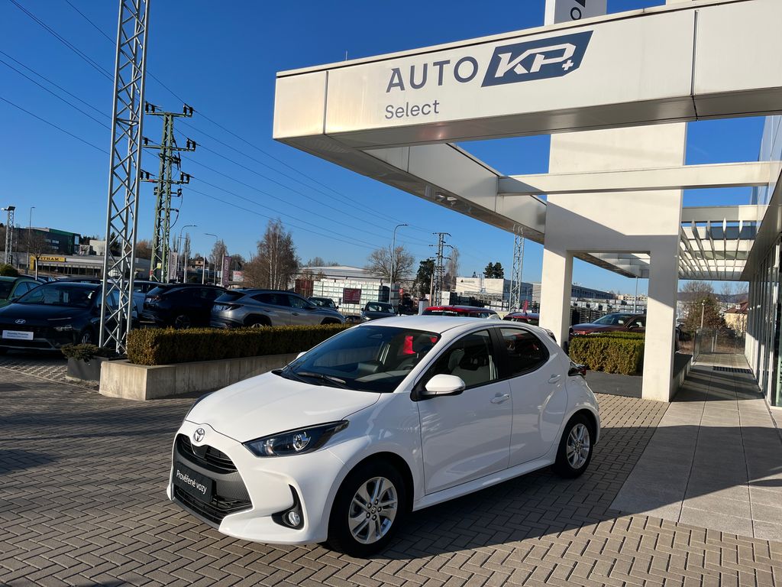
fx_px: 587
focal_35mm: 26
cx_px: 391
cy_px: 294
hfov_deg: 67.3
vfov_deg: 53.1
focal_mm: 5.1
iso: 50
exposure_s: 1/4854
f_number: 1.6
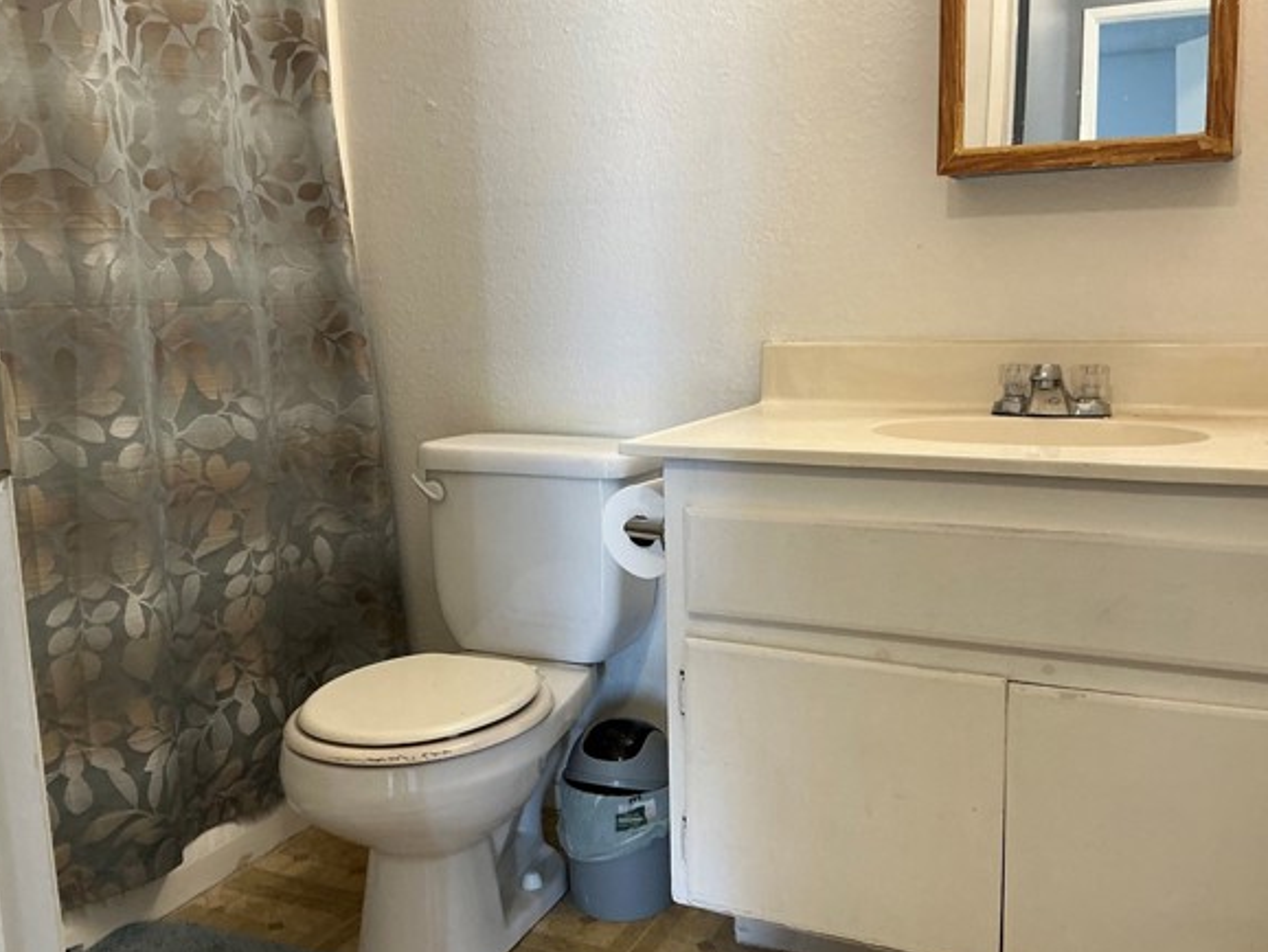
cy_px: 487
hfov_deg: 58.3
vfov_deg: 45.5
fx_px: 1136
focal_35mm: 31
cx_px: 671
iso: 100
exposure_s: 1/50
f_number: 1.8
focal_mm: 3
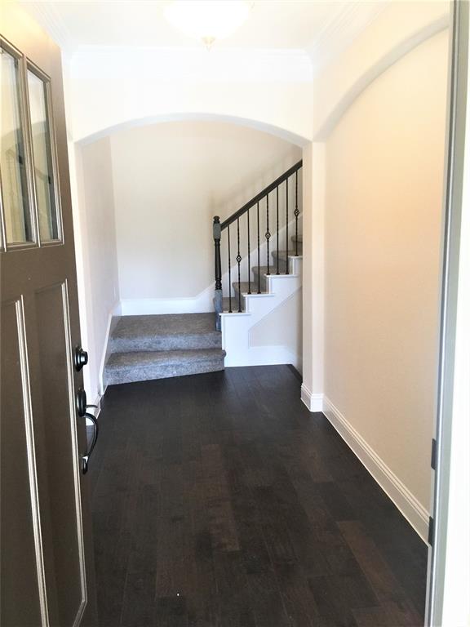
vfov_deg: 61.7
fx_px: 525
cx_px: 235
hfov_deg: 48.2
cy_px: 314
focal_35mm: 29
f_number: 2.2
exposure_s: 1/30
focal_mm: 4.15
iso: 50
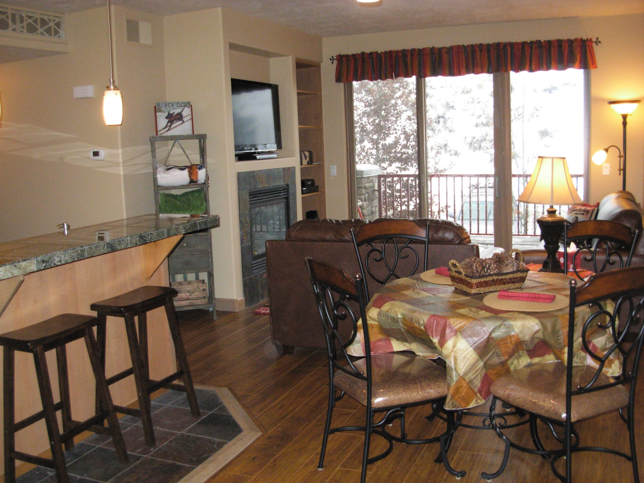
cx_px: 322
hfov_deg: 49.0
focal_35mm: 38
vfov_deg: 37.7
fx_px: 707
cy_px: 242
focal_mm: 6.3
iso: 400
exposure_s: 1/114
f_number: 2.9
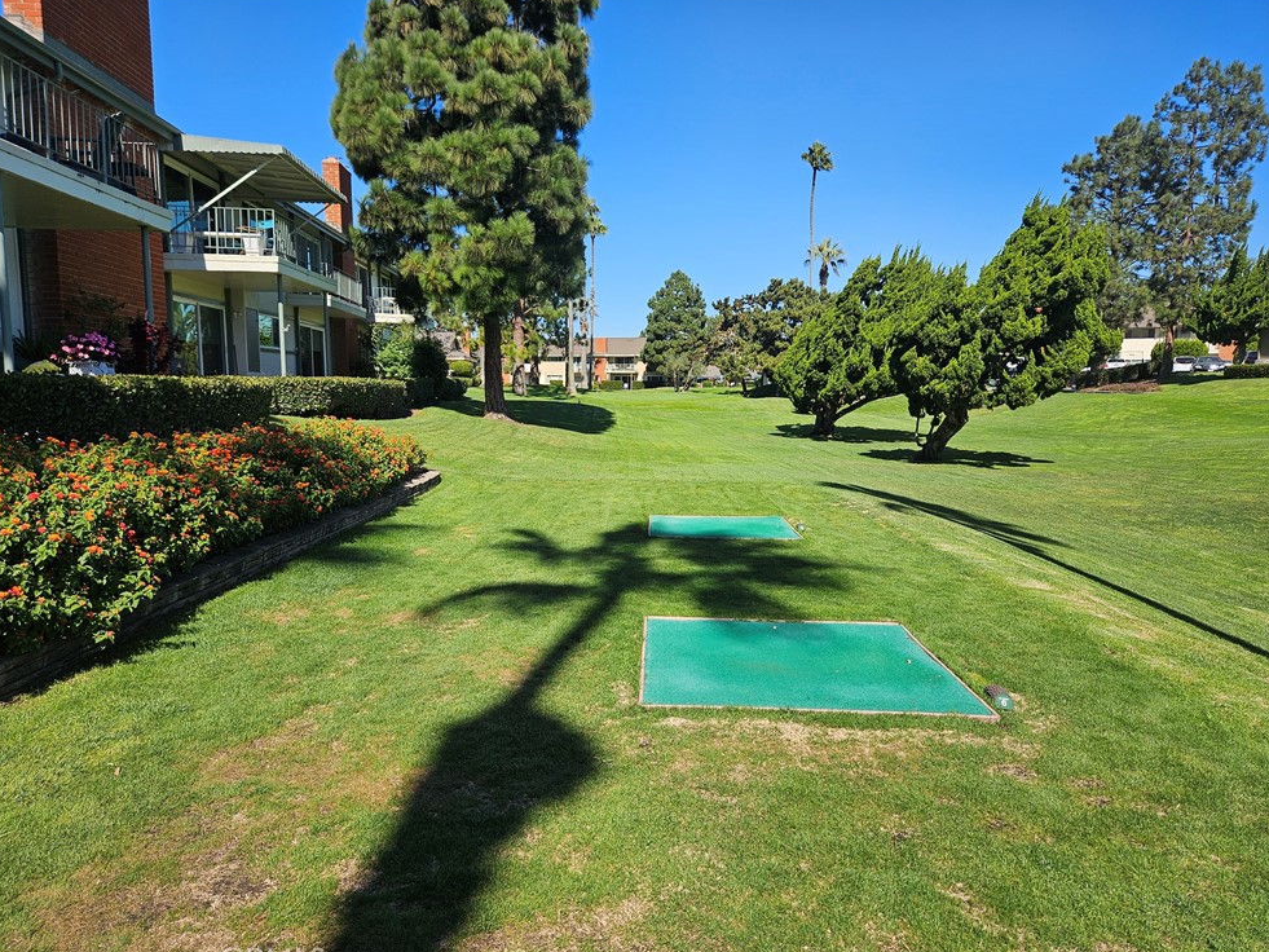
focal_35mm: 24
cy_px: 481
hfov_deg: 71.6
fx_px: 880
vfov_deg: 56.8
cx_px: 633
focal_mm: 5.4
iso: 25
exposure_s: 1/1920
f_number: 1.8
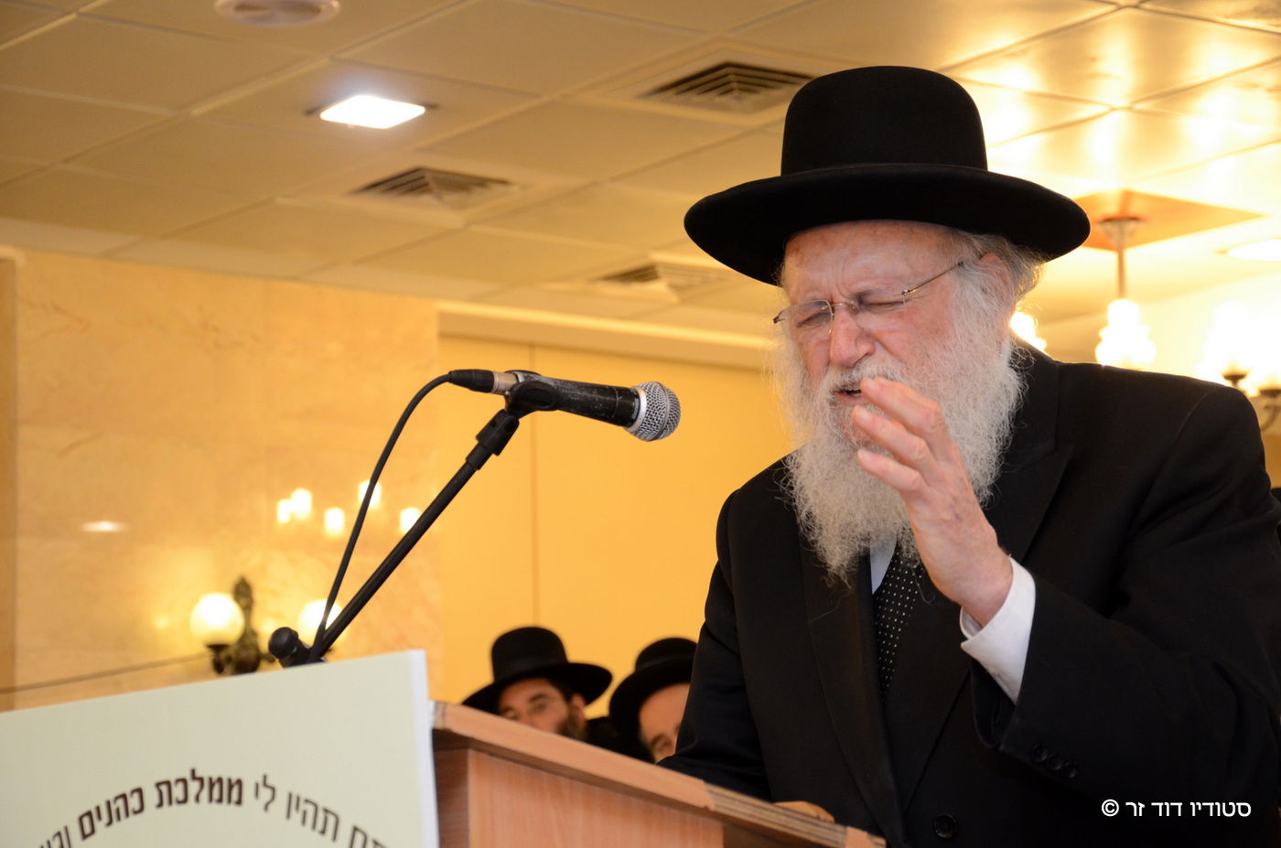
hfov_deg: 22.0
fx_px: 3302
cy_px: 424
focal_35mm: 93
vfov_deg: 14.6
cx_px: 640
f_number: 5.3
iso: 1600
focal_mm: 62
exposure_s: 1/100
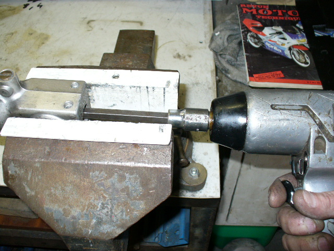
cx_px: 167
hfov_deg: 50.1
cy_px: 126
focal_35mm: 37
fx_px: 357
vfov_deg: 38.7
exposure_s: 1/30
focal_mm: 6.1
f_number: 2.8
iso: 100
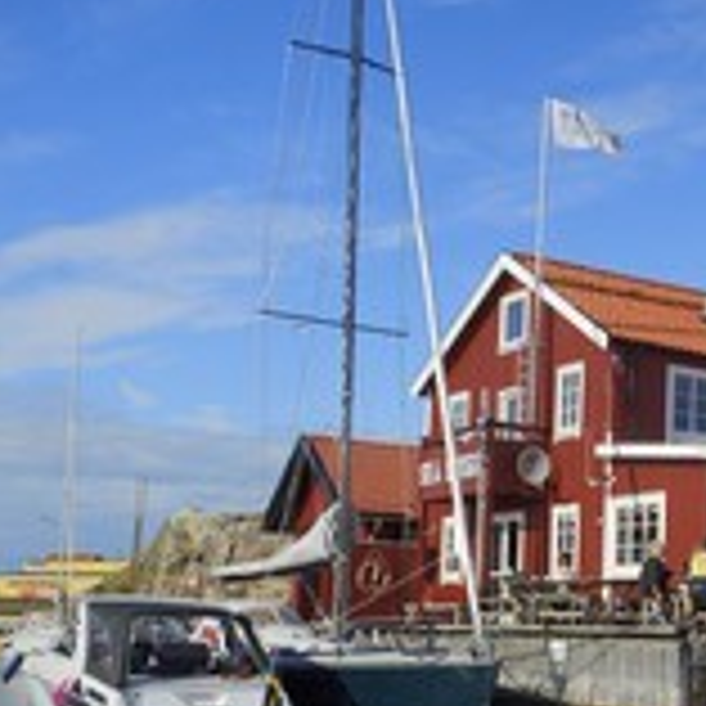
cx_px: 719
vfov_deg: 28.6
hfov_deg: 27.3
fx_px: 1361
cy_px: 531
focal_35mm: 59
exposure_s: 1/250
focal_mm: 26
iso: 200
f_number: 13
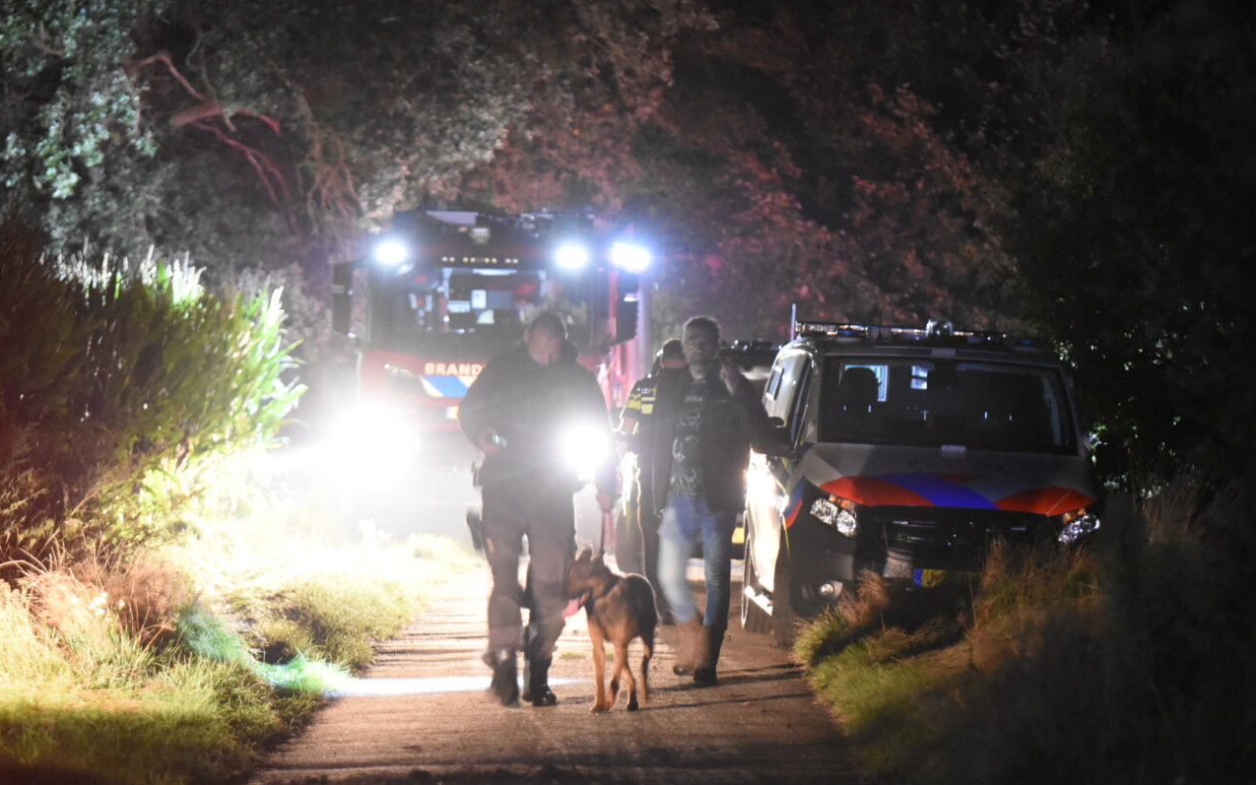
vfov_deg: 5.9
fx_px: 7617
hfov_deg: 9.4
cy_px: 395
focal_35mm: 223
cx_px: 627
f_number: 2.8
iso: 6400
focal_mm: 145
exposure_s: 1/13
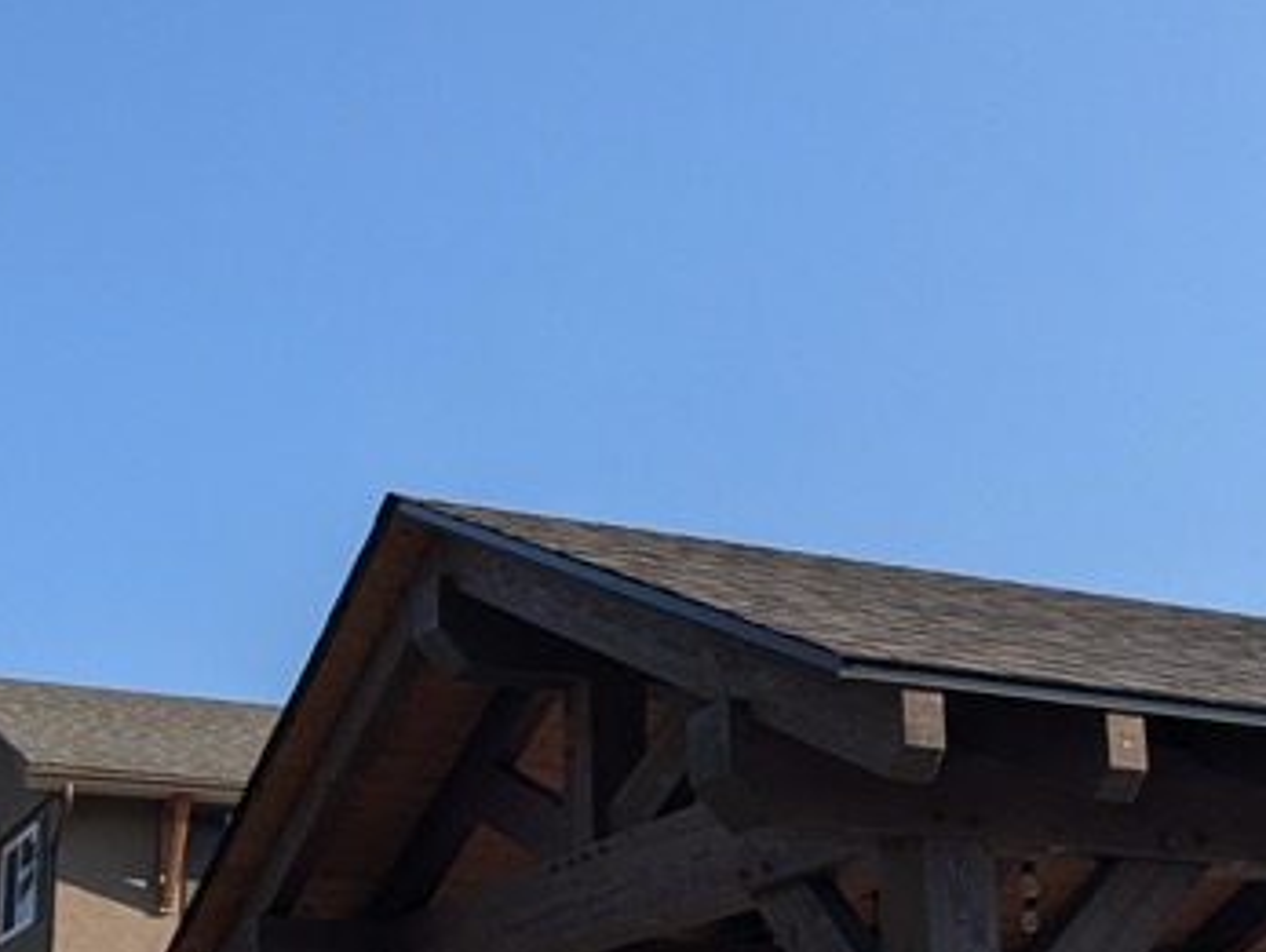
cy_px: 693
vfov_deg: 24.6
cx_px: 482
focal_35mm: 59
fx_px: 2160
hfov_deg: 32.5
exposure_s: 1/1479
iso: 45
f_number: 2.2
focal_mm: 2.35
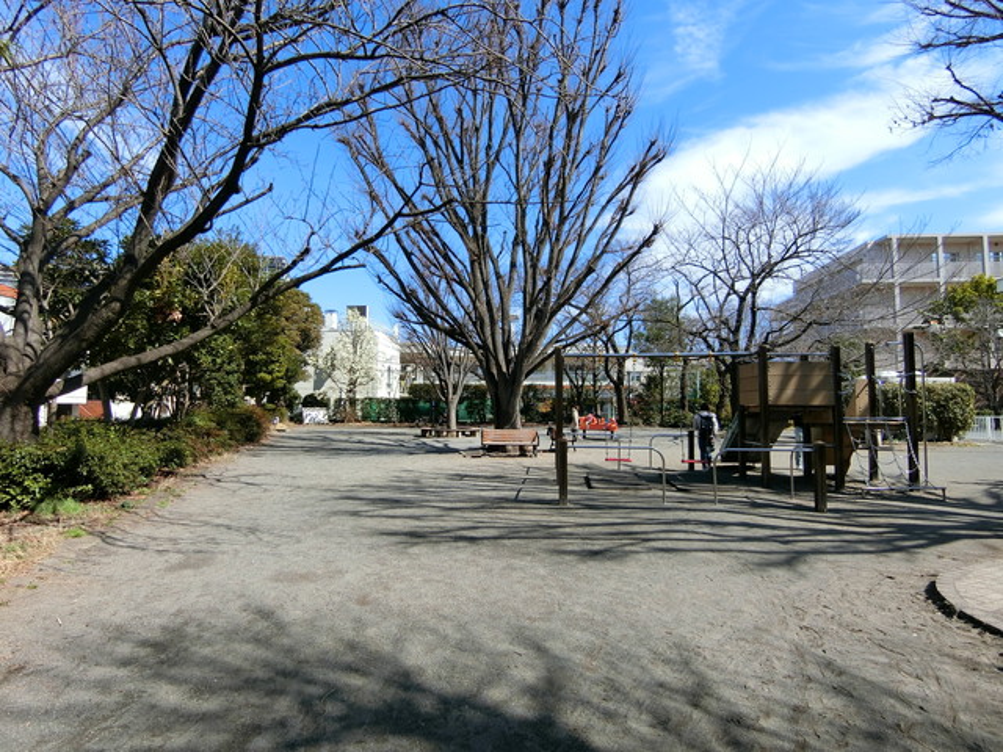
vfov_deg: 68.7
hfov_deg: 84.7
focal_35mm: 19
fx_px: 551
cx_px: 502
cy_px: 376
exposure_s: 1/200
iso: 80
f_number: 6.9
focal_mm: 4.06
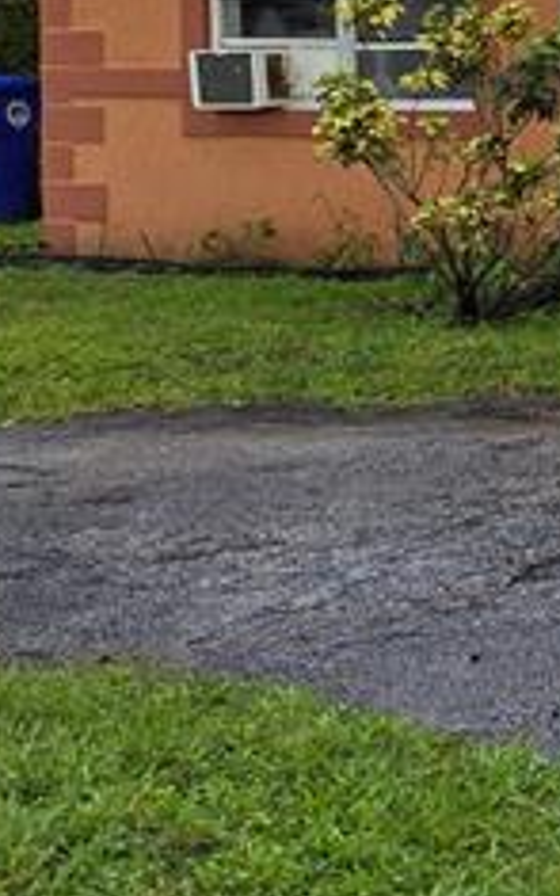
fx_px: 2026
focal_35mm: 83
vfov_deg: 24.3
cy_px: 122
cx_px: 1410
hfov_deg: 12.1
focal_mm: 5.4
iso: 80
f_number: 1.8
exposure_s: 1/180
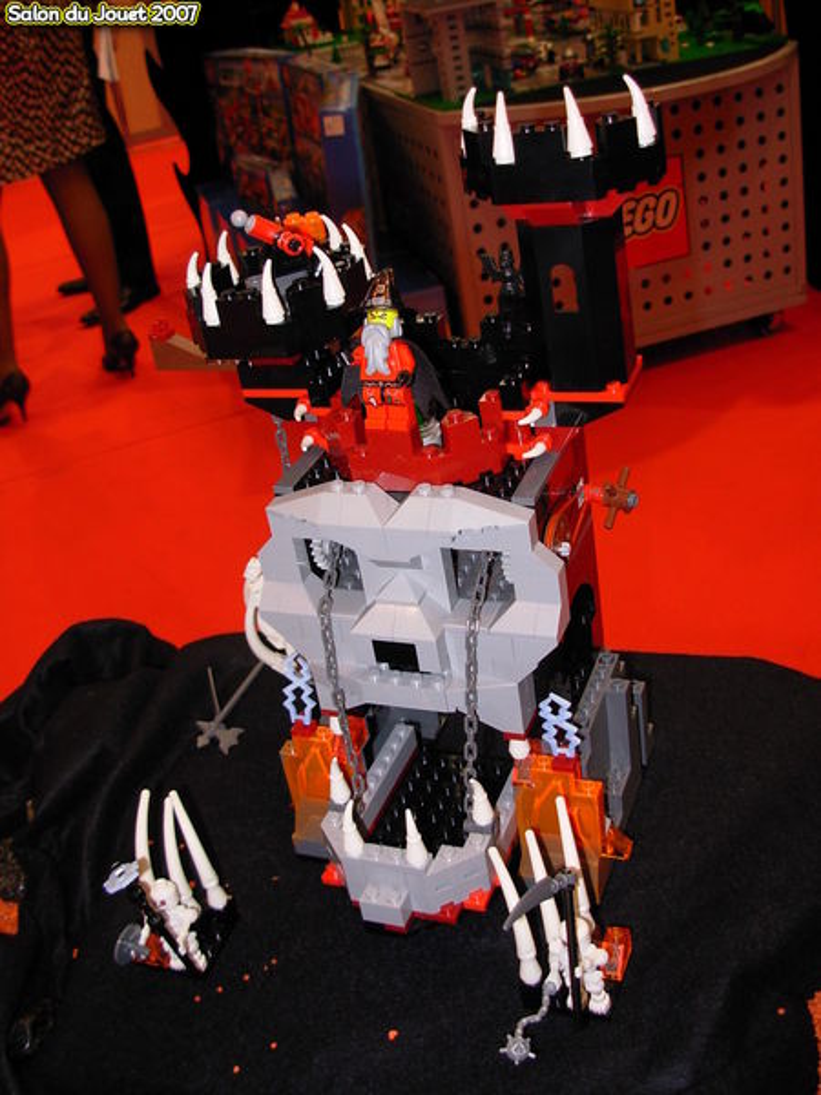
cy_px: 548
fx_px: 1202
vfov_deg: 49.0
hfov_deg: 37.7
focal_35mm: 38
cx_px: 410
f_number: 2.9
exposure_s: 1/32
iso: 50
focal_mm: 6.3
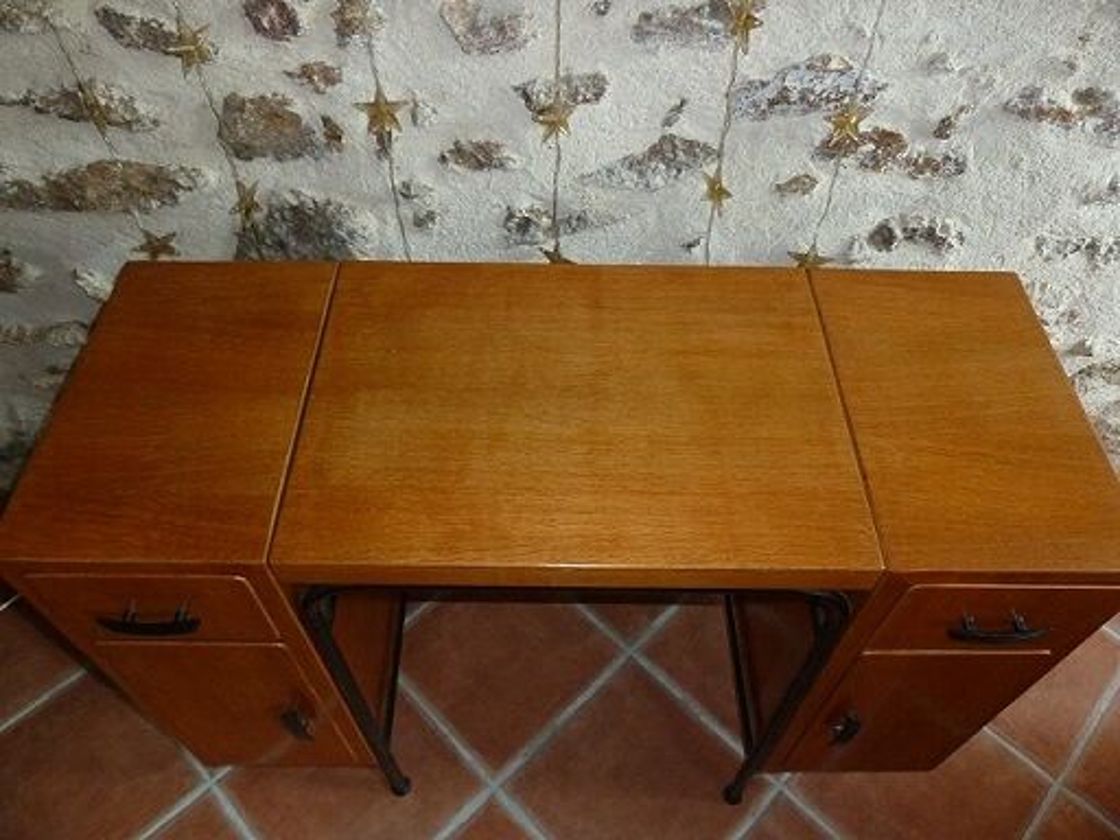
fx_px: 809
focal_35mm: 25
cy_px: 420
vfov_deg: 54.9
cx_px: 560
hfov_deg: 69.4
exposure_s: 1/30
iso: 320
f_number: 3.3
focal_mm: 4.1
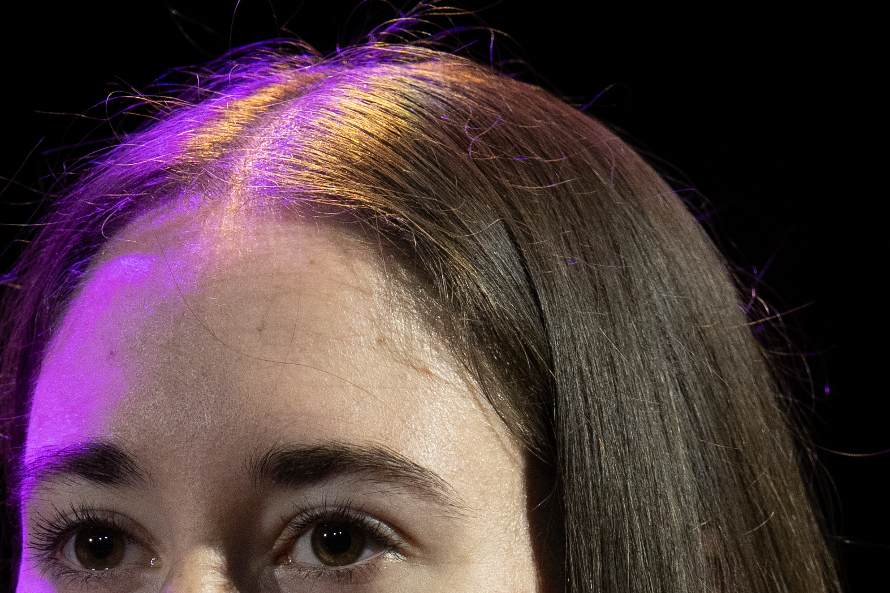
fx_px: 25929
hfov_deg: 2.0
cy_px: 699
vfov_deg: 1.3
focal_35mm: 1049
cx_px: 283
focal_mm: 200
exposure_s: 1/125
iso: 1000
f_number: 3.5
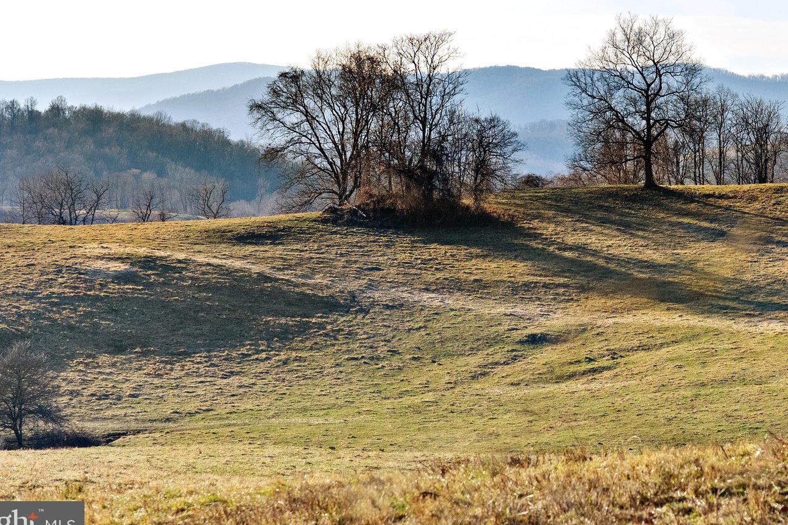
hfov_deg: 12.3
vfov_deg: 8.2
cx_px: 575
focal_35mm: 167
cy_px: 128
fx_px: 3656
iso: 640
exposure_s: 1/2500
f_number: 6.3
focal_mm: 105
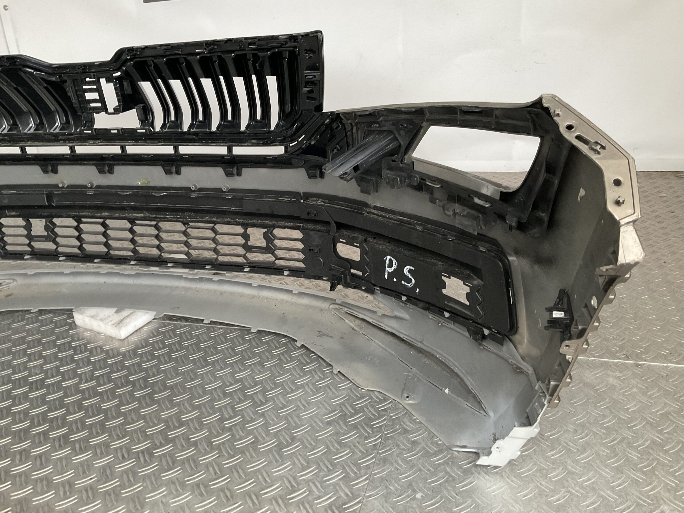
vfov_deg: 48.2
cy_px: 256
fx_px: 573
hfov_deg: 61.7
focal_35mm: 29
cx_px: 342
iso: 200
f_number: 1.8
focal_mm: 3
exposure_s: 1/33
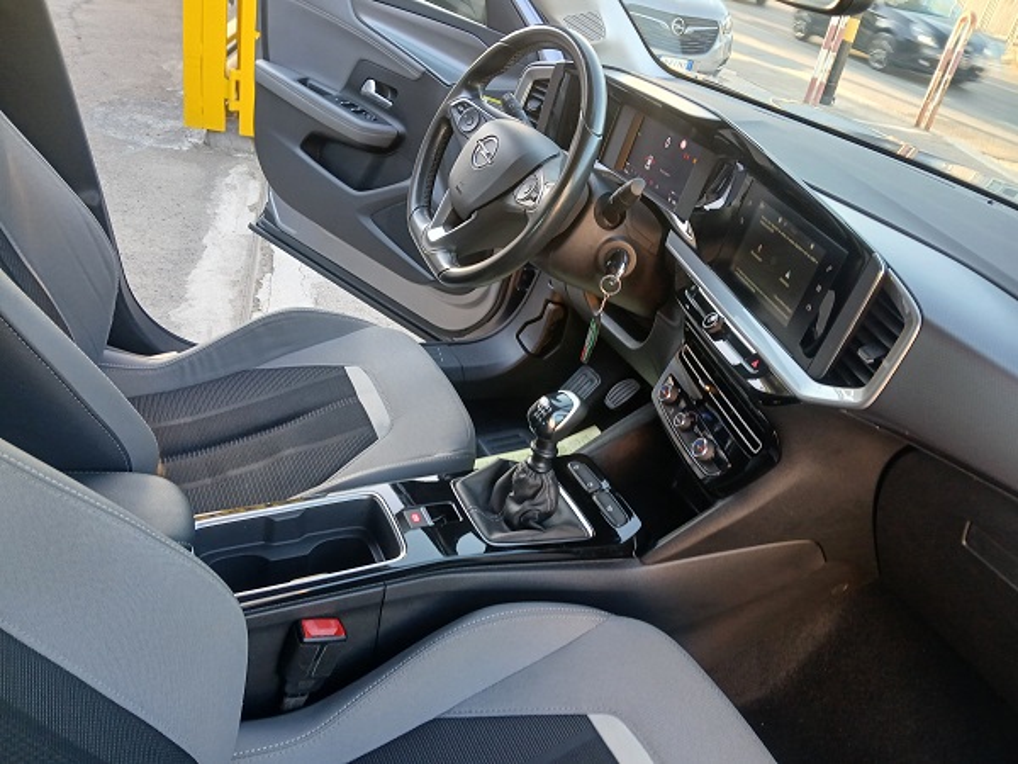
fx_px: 765
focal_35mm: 26
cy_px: 382
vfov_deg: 53.1
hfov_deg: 67.3
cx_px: 509
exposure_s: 1/50
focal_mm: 3.98
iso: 100
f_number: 1.8
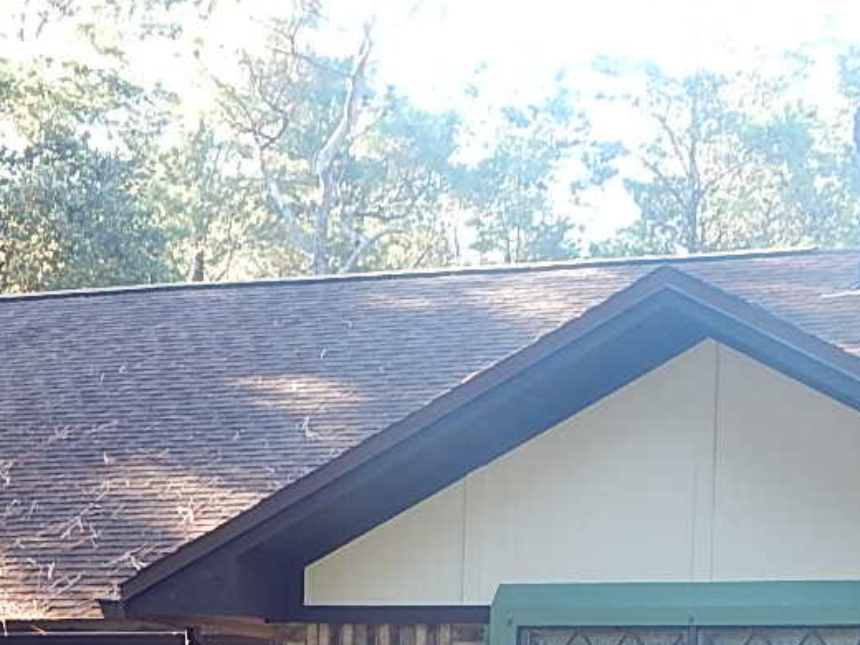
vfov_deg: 12.2
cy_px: 888
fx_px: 2907
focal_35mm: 117
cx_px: 448
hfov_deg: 16.8
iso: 125
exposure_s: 1/40
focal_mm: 6.8
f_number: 3.4
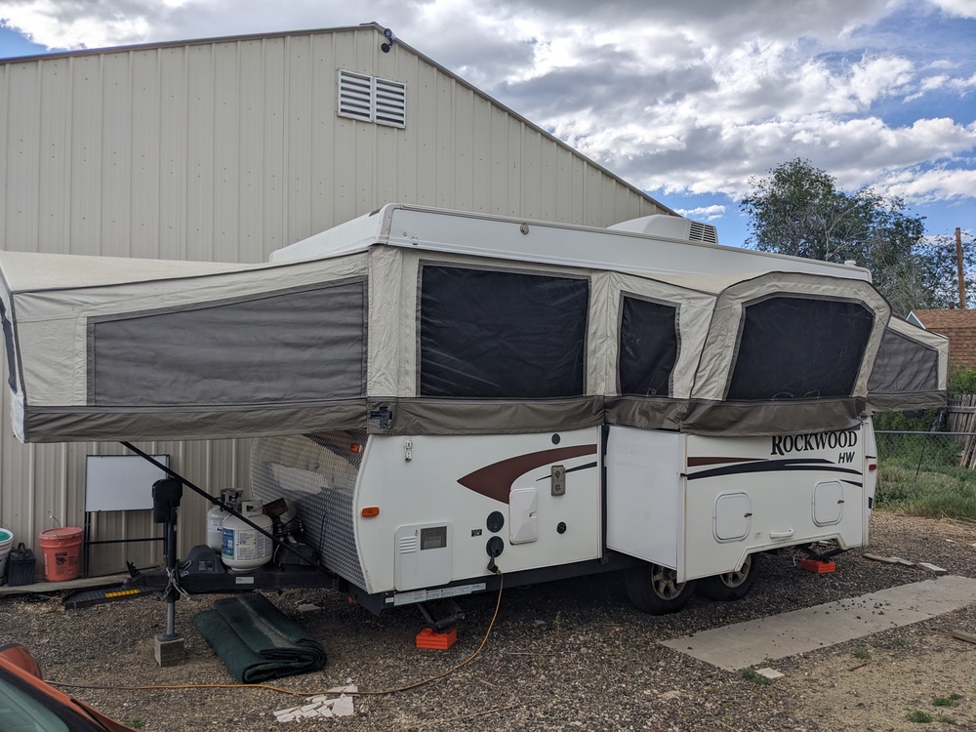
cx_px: 488
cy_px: 366
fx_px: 761
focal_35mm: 27
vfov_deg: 51.4
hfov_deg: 65.3
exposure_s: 1/4673
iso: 42
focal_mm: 4.38
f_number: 1.73
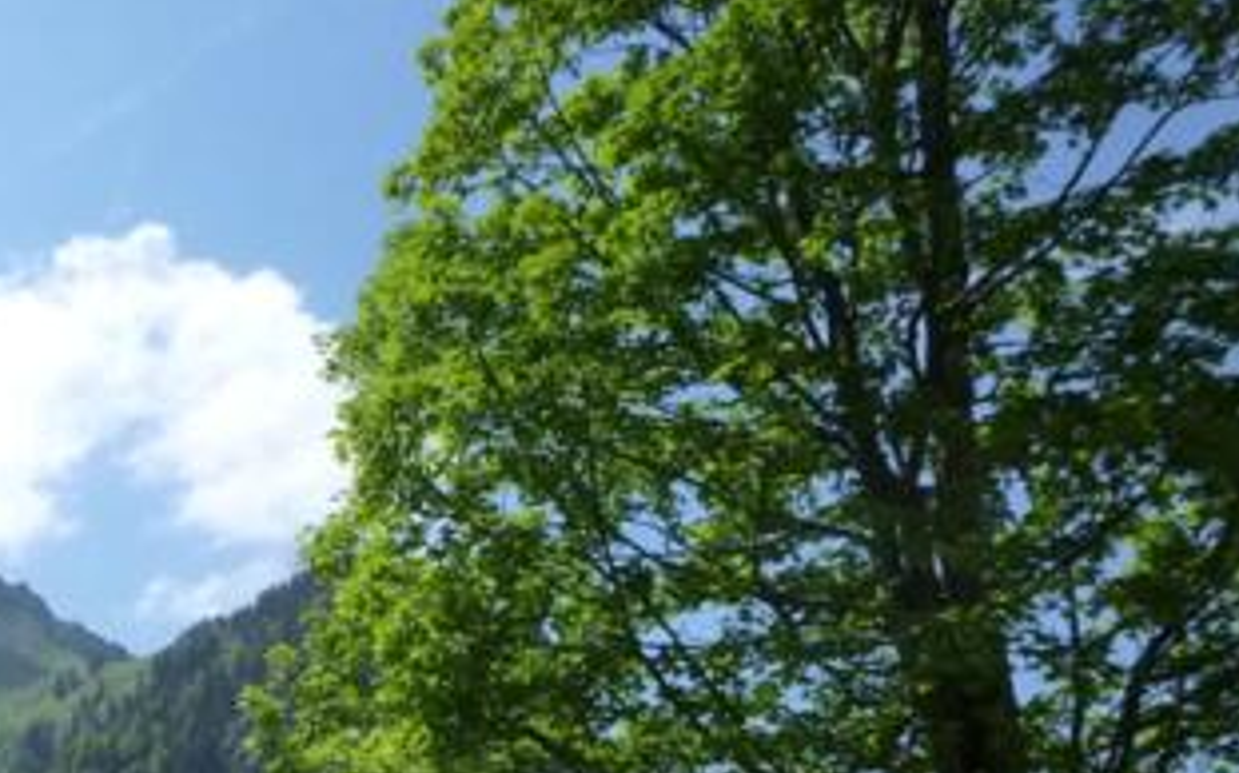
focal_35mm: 50
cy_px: 669
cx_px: 125
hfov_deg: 37.7
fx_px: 1687
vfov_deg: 25.1
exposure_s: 1/1300
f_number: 3.1
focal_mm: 4.5
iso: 160
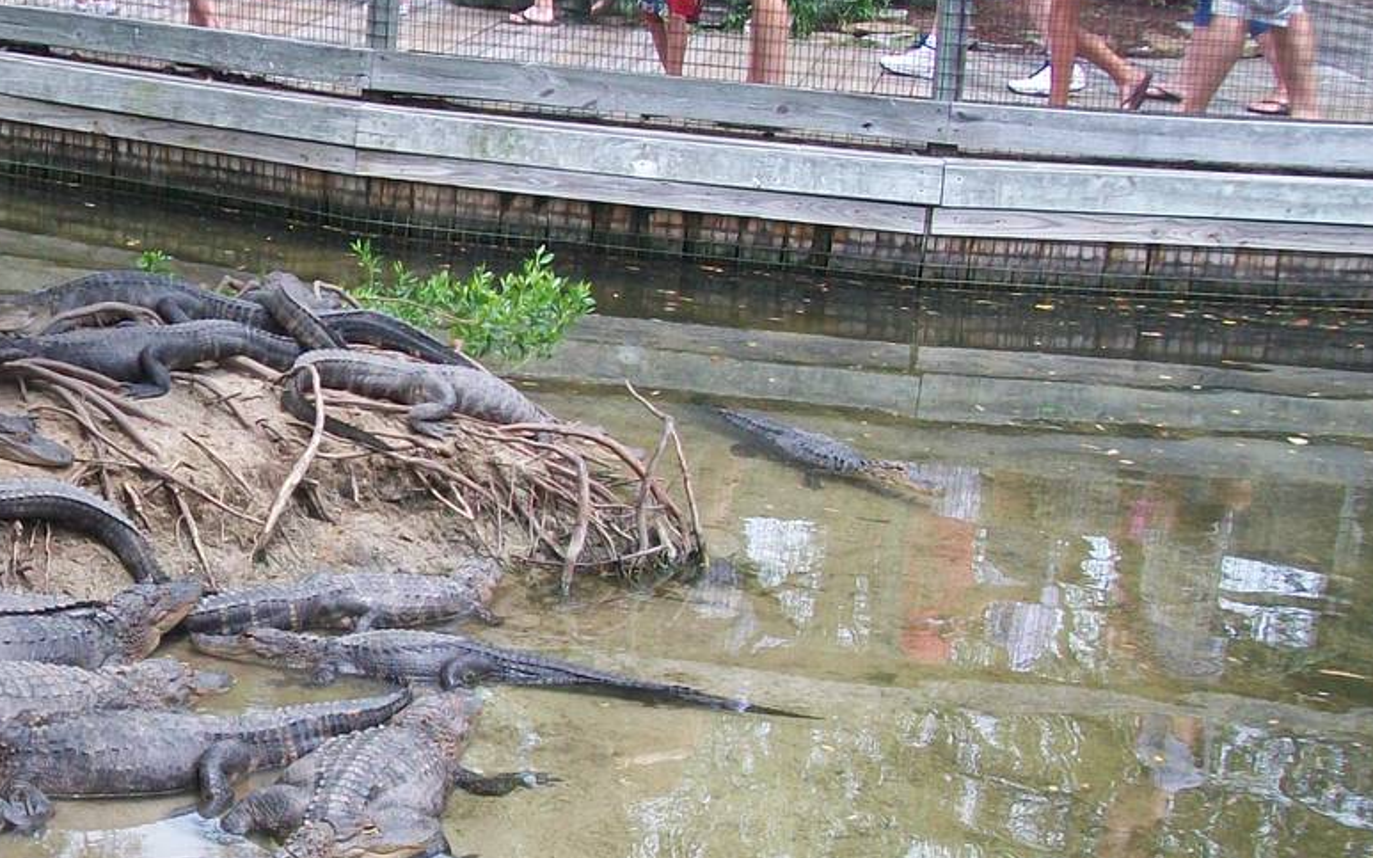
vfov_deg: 16.5
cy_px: 474
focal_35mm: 79
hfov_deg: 24.9
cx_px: 0
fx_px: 2956
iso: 64
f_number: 2.7
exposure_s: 1/320
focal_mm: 6
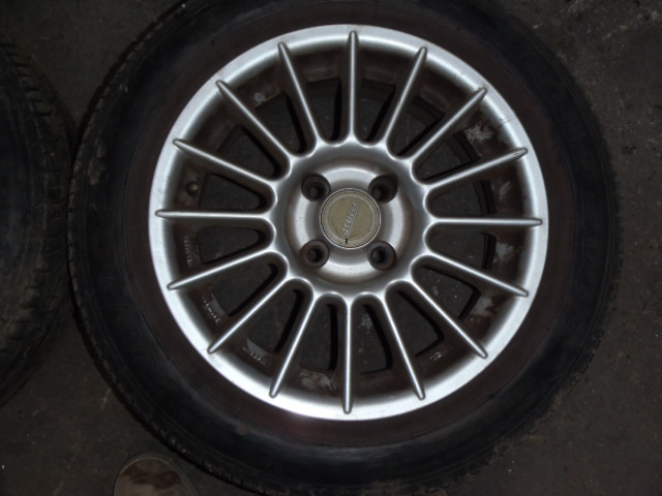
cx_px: 331
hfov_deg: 49.0
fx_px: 727
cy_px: 248
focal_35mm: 38
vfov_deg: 37.7
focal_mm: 6.83
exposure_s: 1/40
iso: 100
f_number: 4.6
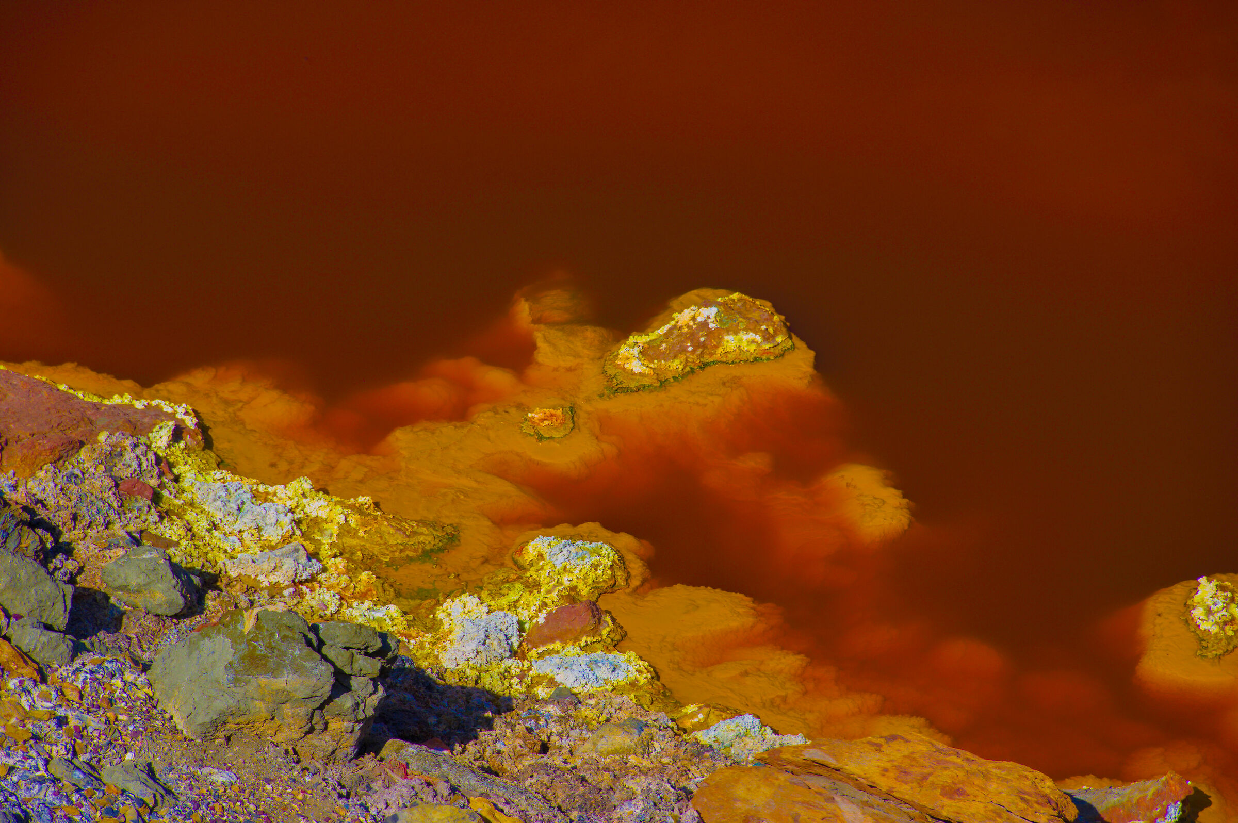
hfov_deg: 9.3
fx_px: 7628
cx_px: 619
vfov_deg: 6.2
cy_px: 412
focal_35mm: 222
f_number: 9
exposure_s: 1/200
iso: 100
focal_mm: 148
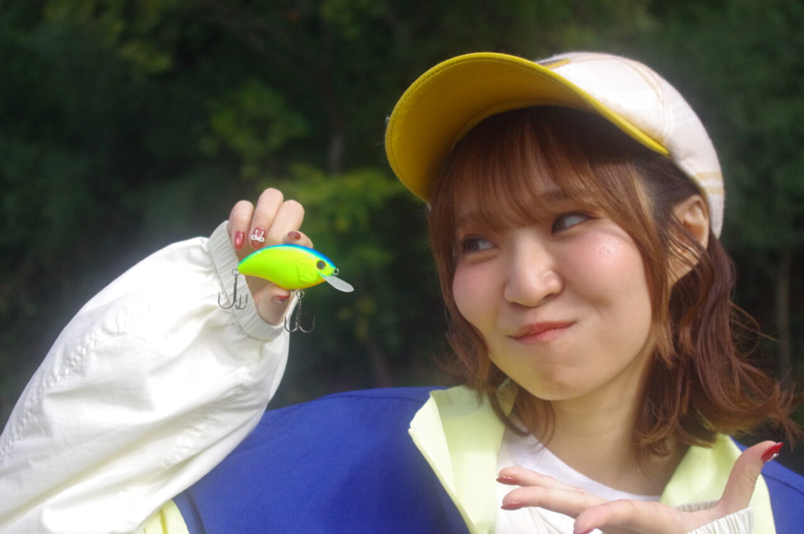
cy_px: 267
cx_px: 402
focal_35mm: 60
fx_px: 1338
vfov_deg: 22.6
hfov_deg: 33.4
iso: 1600
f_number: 4.5
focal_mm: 40
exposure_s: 1/6000
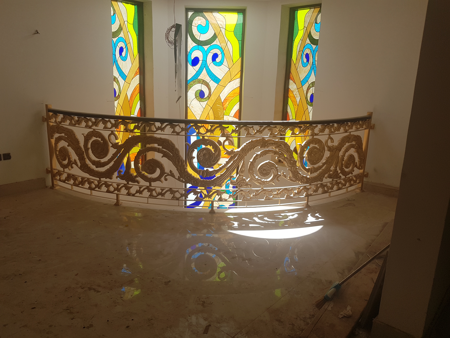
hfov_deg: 67.3
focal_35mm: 26
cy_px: 169
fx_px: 338
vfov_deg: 53.1
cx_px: 225
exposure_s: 1/742
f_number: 1.7
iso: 50
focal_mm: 4.2
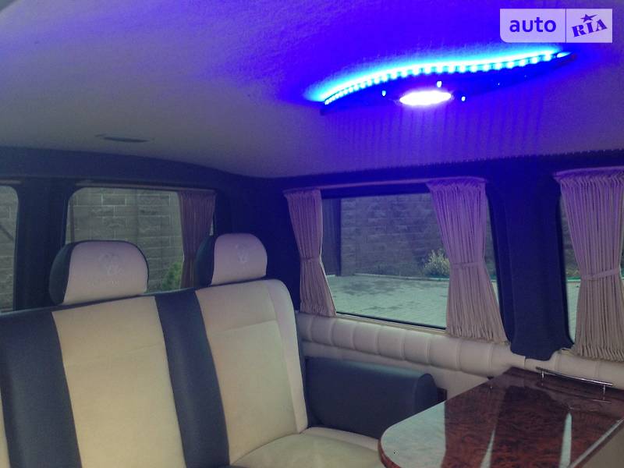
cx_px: 312
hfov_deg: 55.4
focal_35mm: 33
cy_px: 234
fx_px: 595
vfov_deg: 42.9
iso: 125
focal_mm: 4.1
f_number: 2.4
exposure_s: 1/20
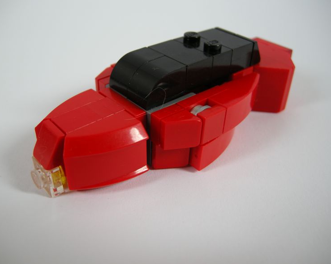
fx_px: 362
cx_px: 167
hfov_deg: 49.1
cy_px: 132
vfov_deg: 40.1
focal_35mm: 37
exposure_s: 1/57.3
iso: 64
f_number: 2.7
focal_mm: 7.5
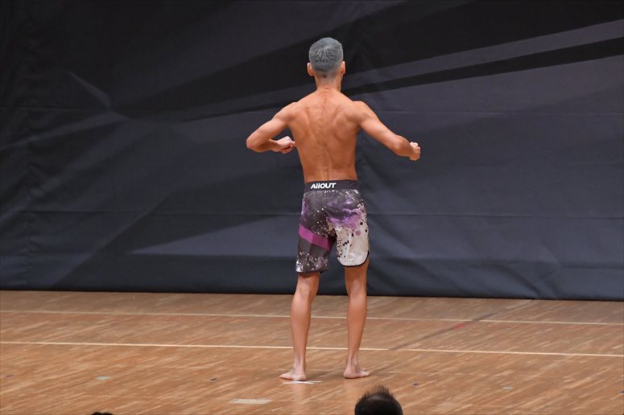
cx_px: 312
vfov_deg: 4.8
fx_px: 4938
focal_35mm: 285
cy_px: 208
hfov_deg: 7.2
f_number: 5.6
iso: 6400
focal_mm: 190
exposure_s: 1/400
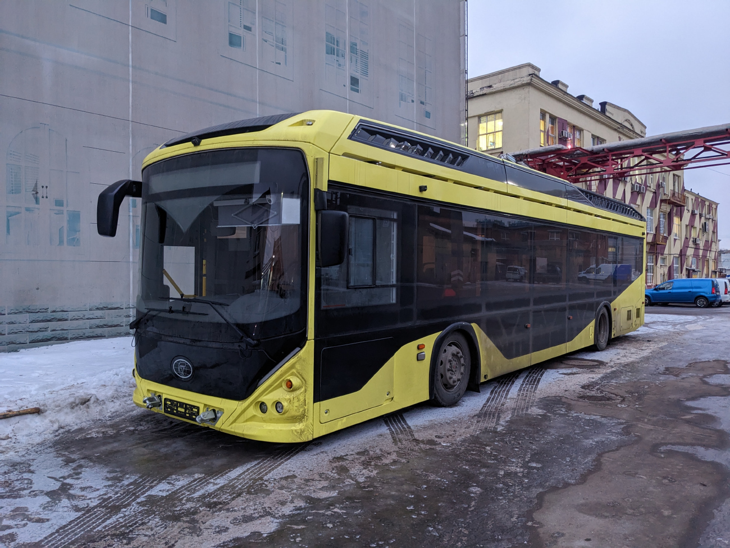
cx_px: 365
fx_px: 569
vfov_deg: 51.4
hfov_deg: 65.3
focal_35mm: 27
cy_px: 274
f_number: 1.73
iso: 205
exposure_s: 1/25
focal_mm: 4.38
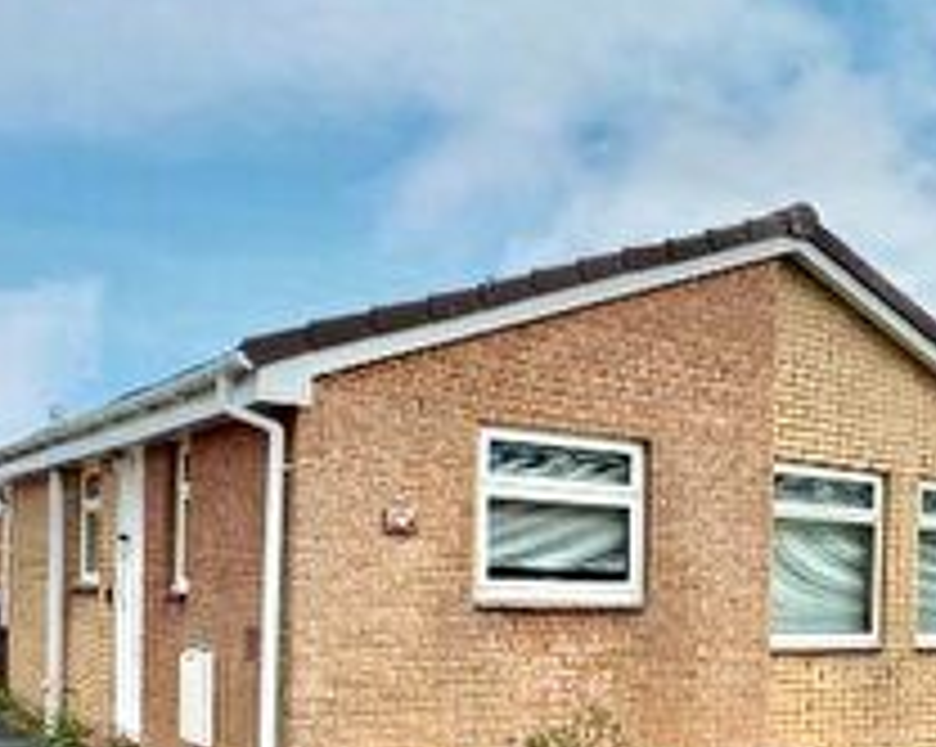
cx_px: 958
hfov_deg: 36.0
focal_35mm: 46
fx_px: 1273
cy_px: 619
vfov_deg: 31.7
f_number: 2.2
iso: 50
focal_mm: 2.22
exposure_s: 1/1020
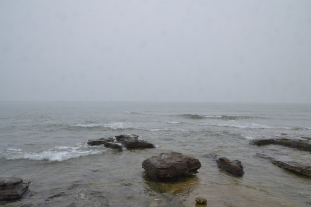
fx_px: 233
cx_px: 156
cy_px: 104
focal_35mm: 27
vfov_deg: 48.0
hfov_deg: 67.4
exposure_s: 1/10
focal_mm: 18
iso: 100
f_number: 20
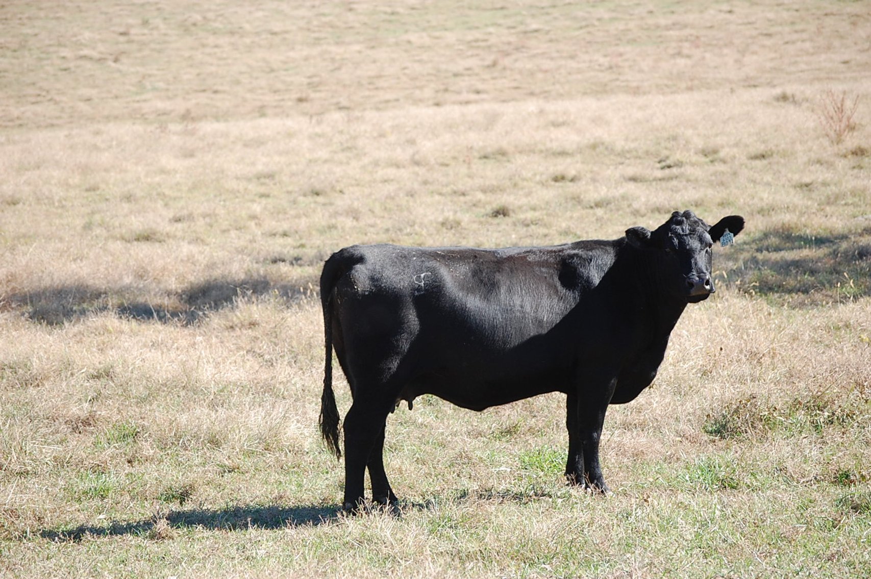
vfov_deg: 10.1
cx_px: 436
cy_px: 290
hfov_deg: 15.2
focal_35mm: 135
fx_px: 3263
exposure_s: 1/500
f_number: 5.6
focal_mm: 90
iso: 360
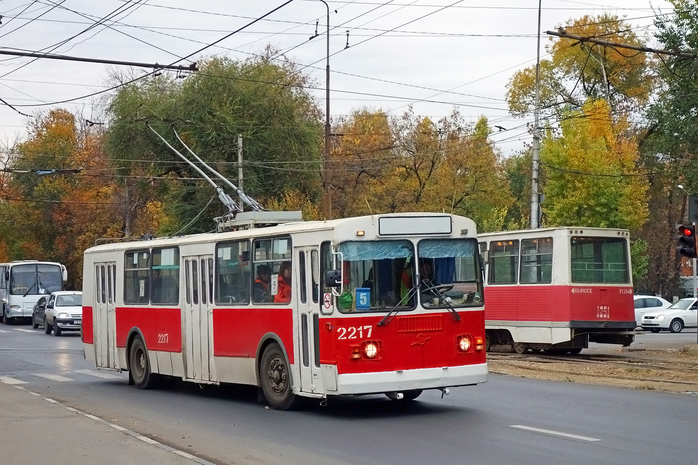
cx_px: 349
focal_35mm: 61
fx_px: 1183
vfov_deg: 22.3
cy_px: 232
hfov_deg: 32.9
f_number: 3.5
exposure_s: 1/500
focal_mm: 22.74
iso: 250
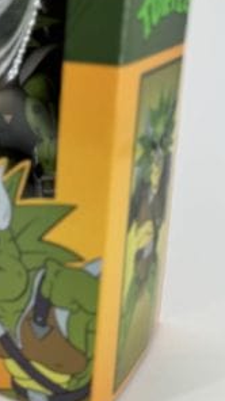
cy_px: 108
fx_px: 627
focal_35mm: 59
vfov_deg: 34.8
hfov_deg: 18.4
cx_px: -96
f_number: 1.78
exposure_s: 1/604
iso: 80
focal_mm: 6.76
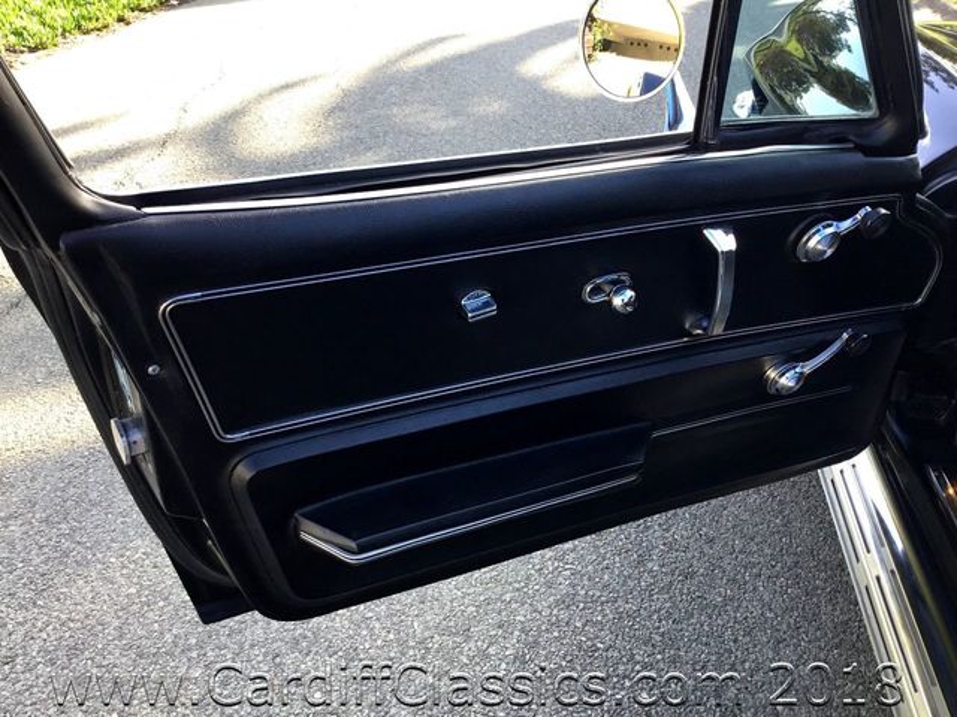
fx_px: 857
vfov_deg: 45.4
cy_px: 358
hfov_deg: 58.4
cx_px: 478
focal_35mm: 31
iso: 32
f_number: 2.4
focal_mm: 3.3
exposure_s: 1/120
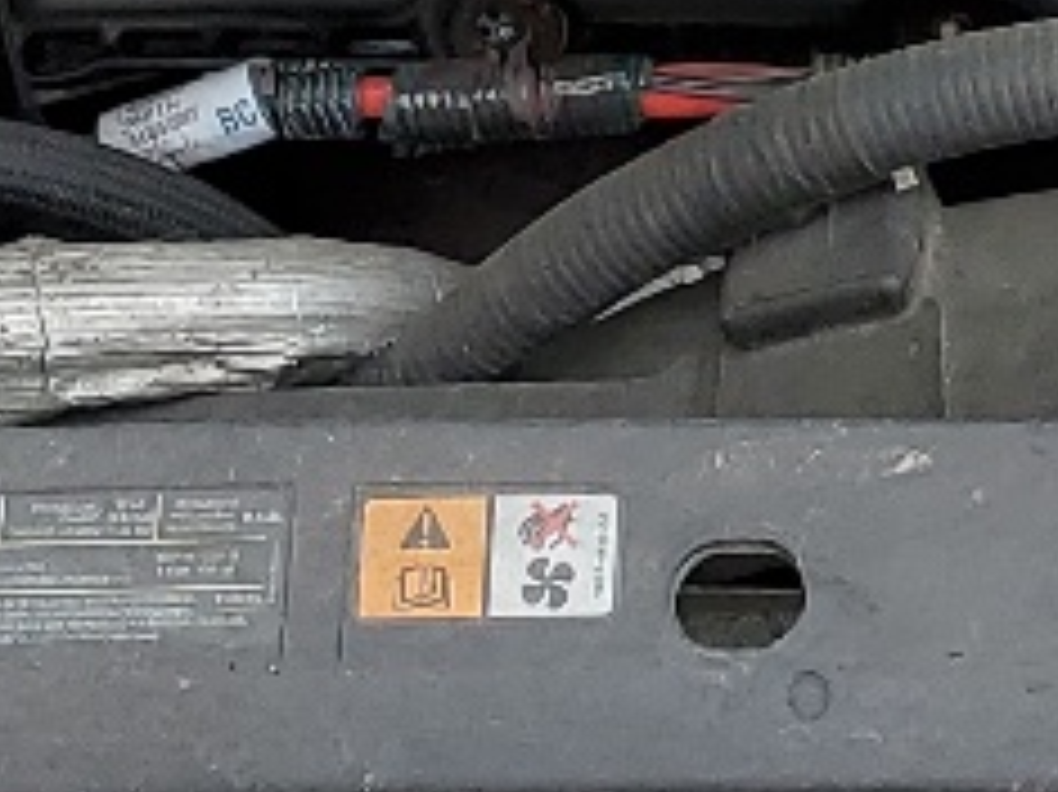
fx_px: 5407
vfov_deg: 8.2
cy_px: -500
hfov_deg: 11.0
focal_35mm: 177
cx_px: 1175
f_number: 1.5
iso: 50
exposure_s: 1/455
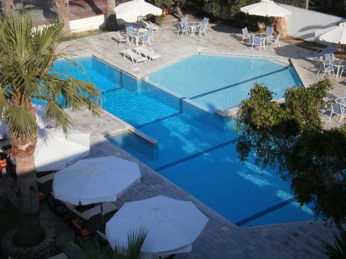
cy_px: 130
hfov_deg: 30.3
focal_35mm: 64
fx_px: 640
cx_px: 173
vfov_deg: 22.9
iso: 100
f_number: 4.4
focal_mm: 11.3
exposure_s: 1/800
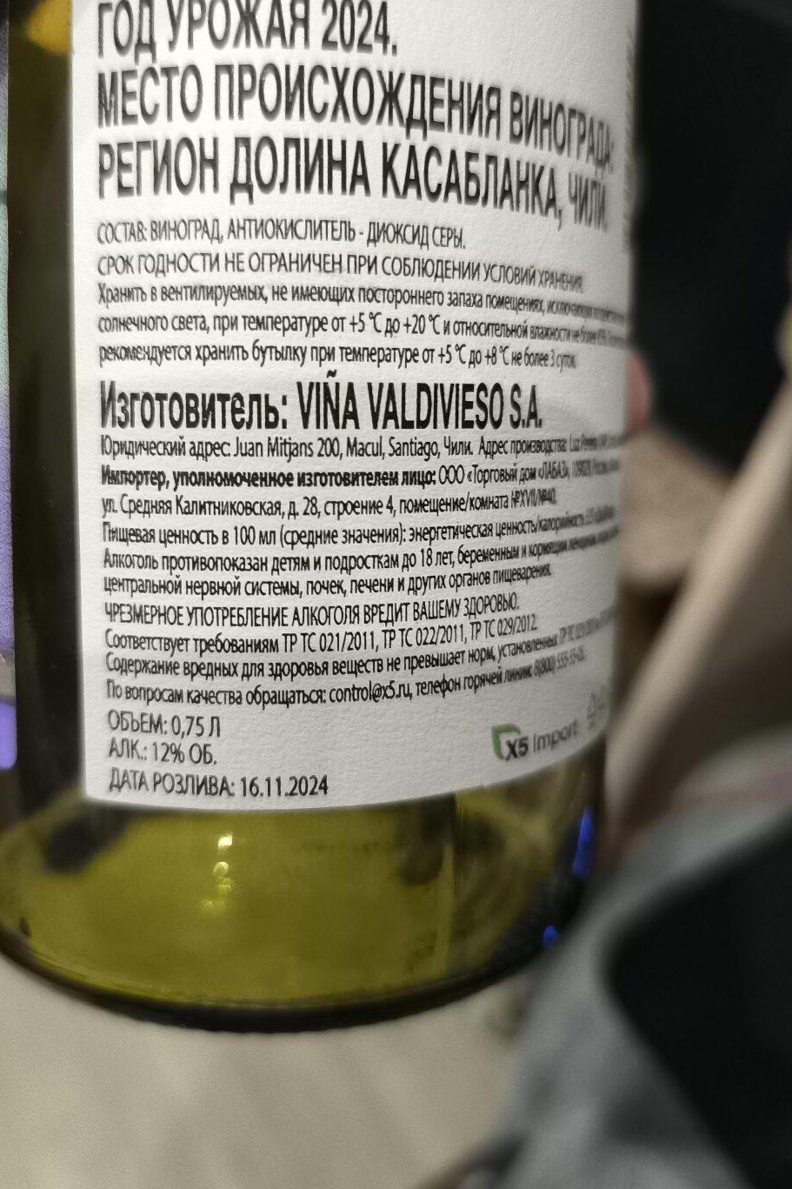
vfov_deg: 65.3
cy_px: 527
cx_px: 345
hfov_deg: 46.3
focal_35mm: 28
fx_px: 924
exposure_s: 1/25
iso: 1250
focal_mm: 6.14
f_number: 1.65
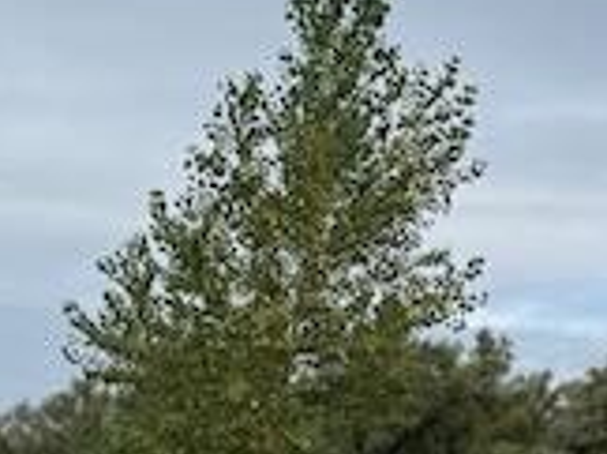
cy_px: 428
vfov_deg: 15.3
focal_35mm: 95
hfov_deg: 20.3
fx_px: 1663
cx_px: 525
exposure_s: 1/4950
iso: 80
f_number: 1.78
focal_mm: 6.76
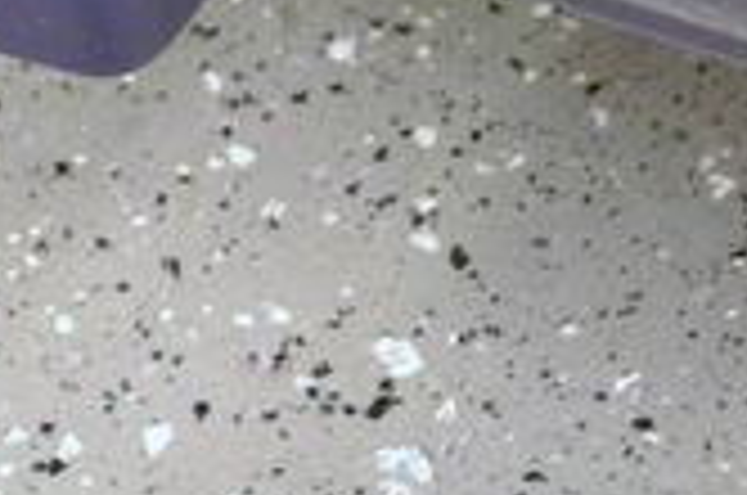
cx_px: -63
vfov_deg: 5.9
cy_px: -173
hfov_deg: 8.8
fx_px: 4805
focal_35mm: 232
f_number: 5.3
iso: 100
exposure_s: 1
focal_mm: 40
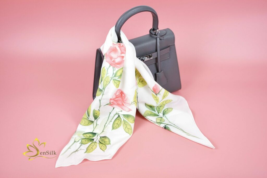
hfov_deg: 47.4
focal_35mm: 41
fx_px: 304
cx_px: 134
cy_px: 89
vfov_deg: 32.6
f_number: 2.8
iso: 400
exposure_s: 1/400
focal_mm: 41
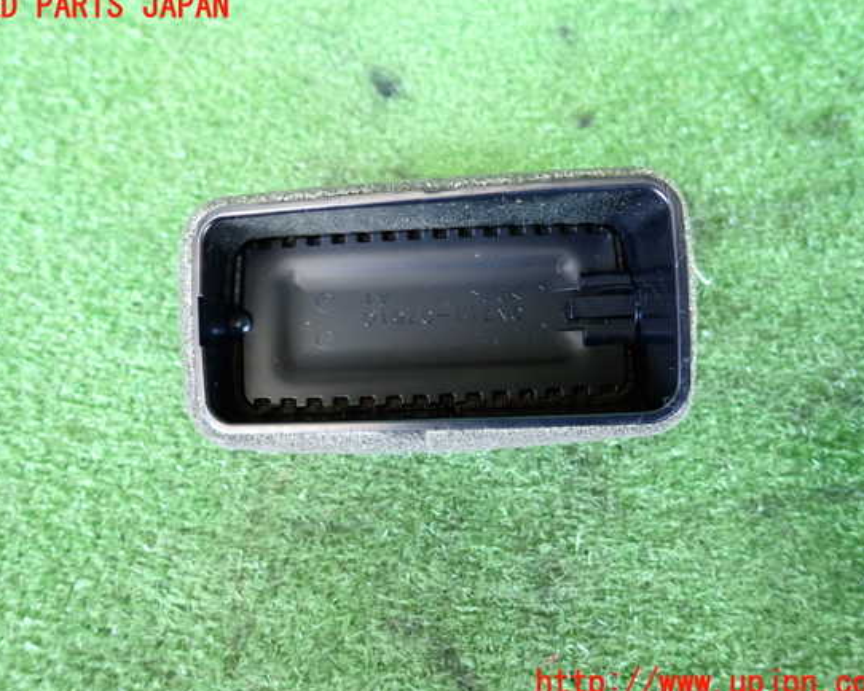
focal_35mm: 27
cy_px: 346
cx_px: 418
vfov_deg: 53.2
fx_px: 691
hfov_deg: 64.0
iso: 320
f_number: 2
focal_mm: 4.5
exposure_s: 1/30
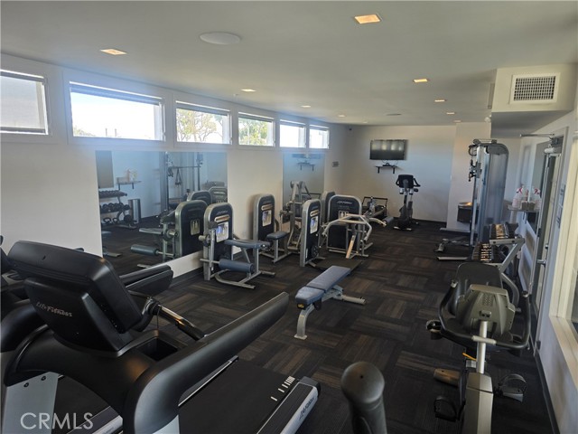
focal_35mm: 23
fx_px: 384
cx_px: 289
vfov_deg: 58.9
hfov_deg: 73.9
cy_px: 217
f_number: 1.7
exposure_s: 1/180
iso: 64
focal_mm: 6.3
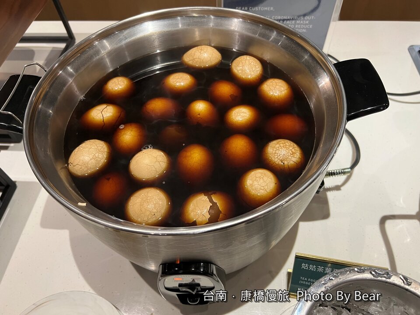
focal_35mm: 26
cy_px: 158
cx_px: 210
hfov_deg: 67.3
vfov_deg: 53.1
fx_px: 315
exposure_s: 1/60
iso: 320
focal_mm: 5.7
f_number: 1.5
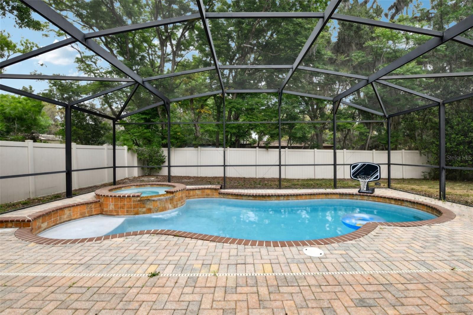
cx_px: 236
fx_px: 210
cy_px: 158
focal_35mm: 16
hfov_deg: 96.7
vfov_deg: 73.7
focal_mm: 16
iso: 400
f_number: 8
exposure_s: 1/50
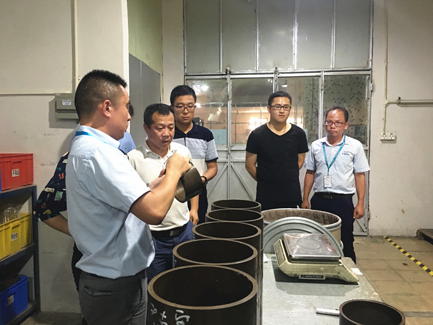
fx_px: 363
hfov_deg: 61.7
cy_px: 162
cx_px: 216
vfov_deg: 48.2
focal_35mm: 29
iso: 80
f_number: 2.2
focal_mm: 4.15
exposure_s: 1/10
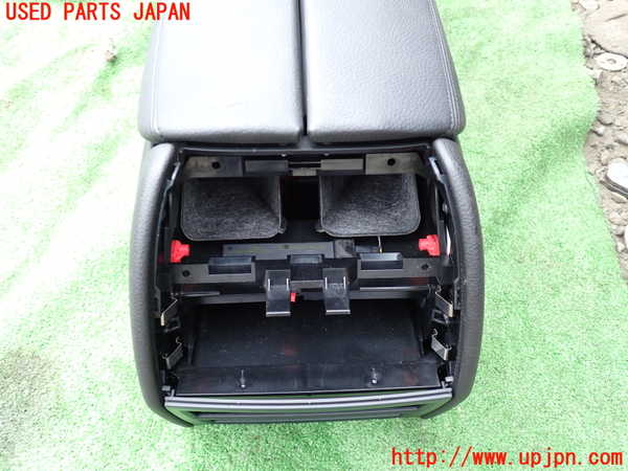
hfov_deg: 60.0
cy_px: 236
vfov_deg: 46.8
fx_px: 544
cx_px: 314
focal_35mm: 30
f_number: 2.3
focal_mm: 5.4
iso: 200
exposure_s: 1/40
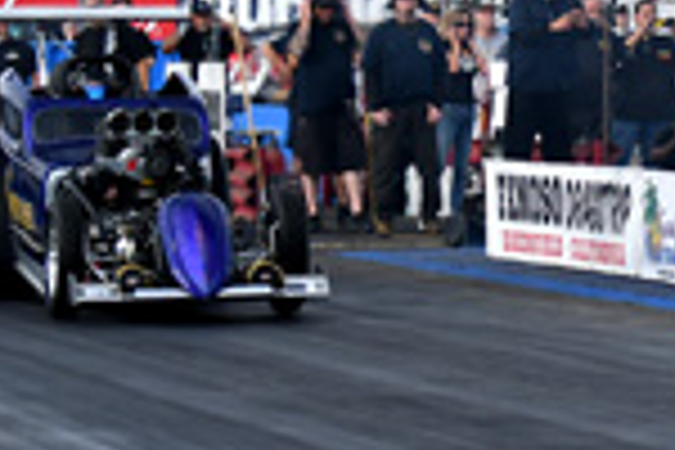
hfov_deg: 5.9
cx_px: 855
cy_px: 194
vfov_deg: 3.9
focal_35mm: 349
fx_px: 6543
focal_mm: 70
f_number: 4.5
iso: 160
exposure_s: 1/1000
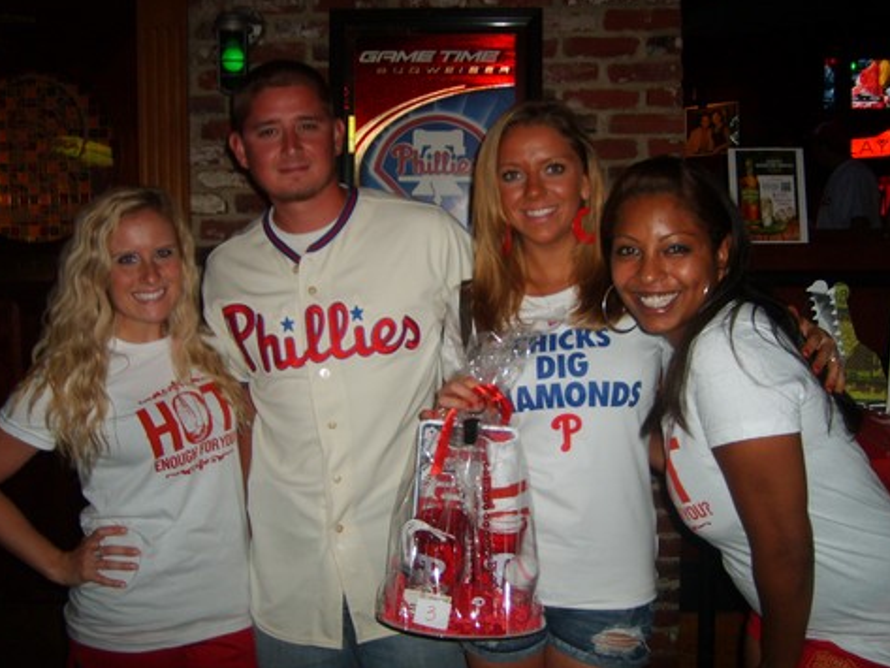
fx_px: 952
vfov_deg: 38.7
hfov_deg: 50.1
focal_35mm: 37
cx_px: 446
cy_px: 330
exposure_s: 1/45
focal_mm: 5.8
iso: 100
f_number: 2.8
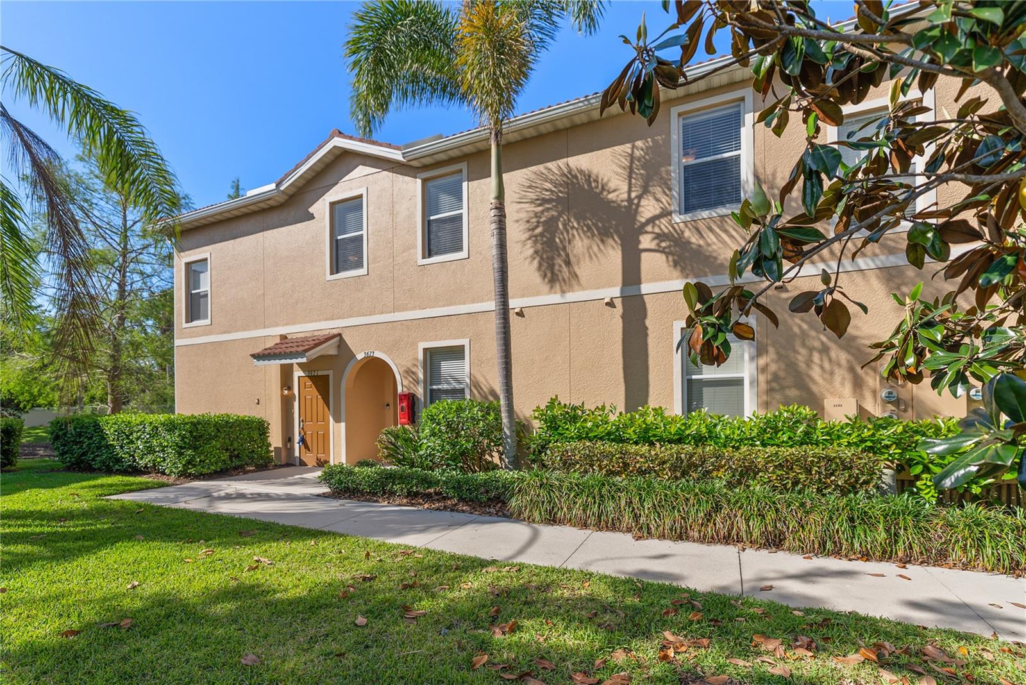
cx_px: 513
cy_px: 342
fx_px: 456
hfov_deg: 96.7
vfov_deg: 73.8
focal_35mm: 16
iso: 40
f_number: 2.8
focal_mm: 16
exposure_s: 1/500
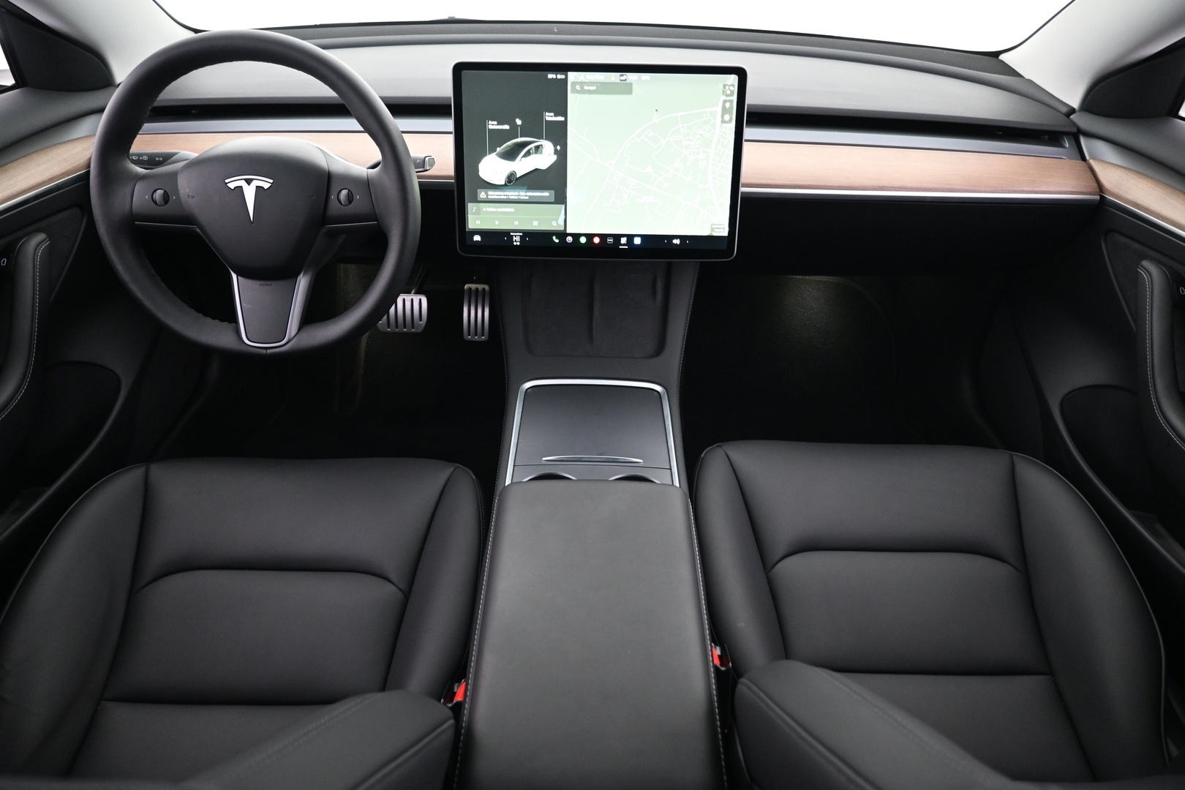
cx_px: 592
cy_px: 395
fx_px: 790
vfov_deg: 53.1
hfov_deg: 73.7
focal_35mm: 24
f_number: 3.5
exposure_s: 1/15
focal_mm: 16
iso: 1600
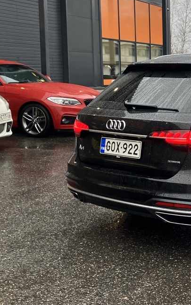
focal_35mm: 66
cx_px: 241
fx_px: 550
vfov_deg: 31.1
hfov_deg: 18.5
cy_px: 146
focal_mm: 3.99
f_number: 1.8
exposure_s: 1/100
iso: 50
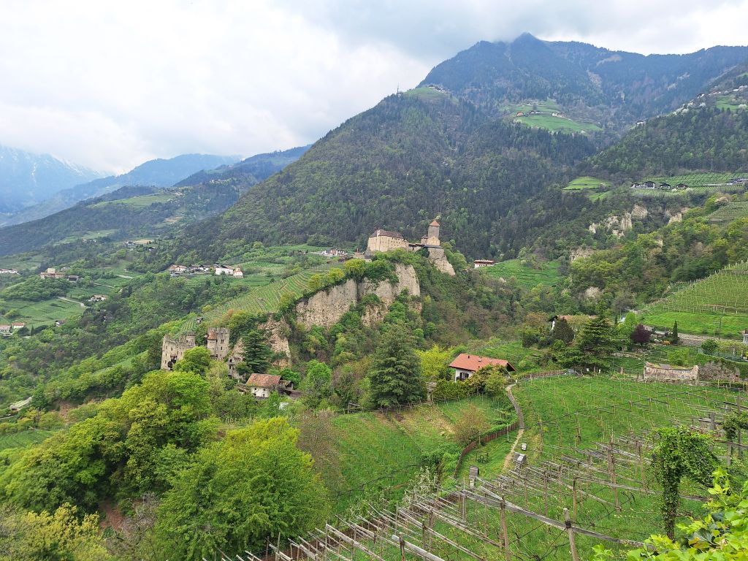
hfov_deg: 73.9
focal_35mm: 23
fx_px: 497
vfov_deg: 58.9
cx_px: 374
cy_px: 280
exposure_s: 1/1631
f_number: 1.8
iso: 40
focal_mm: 5.54
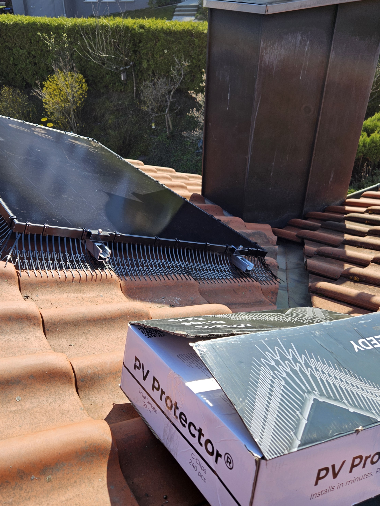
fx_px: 454
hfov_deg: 44.9
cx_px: 135
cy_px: 251
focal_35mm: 31
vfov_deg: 58.4
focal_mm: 5.4
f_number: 1.8
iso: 25
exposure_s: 1/932
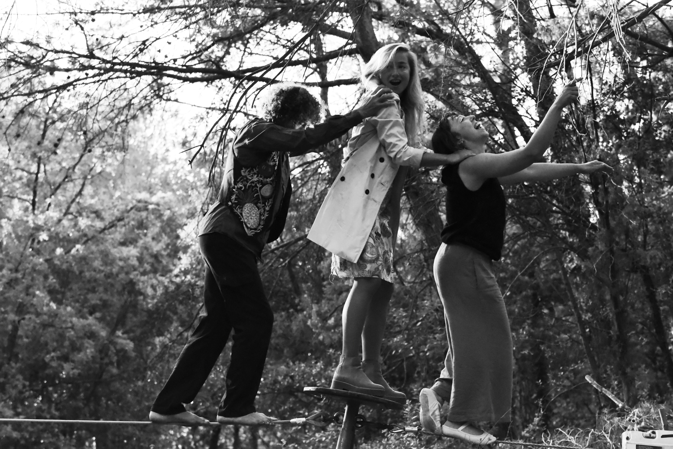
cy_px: 224
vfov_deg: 17.5
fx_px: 1459
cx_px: 336
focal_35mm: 78
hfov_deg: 26.0
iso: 8000
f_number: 5.6
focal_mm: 78
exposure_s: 1/4000
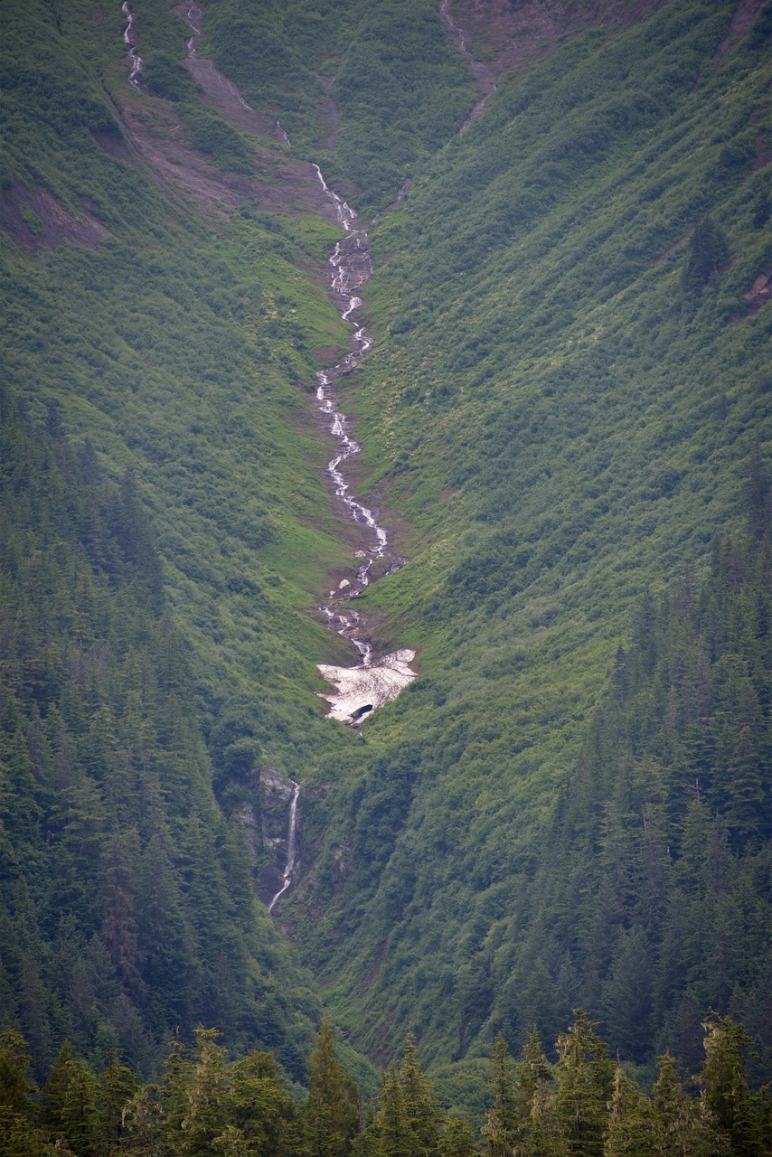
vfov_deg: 6.9
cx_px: 386
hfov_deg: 4.6
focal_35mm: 300
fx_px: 9644
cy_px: 578
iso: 400
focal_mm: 300
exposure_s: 1/640
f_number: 5.6
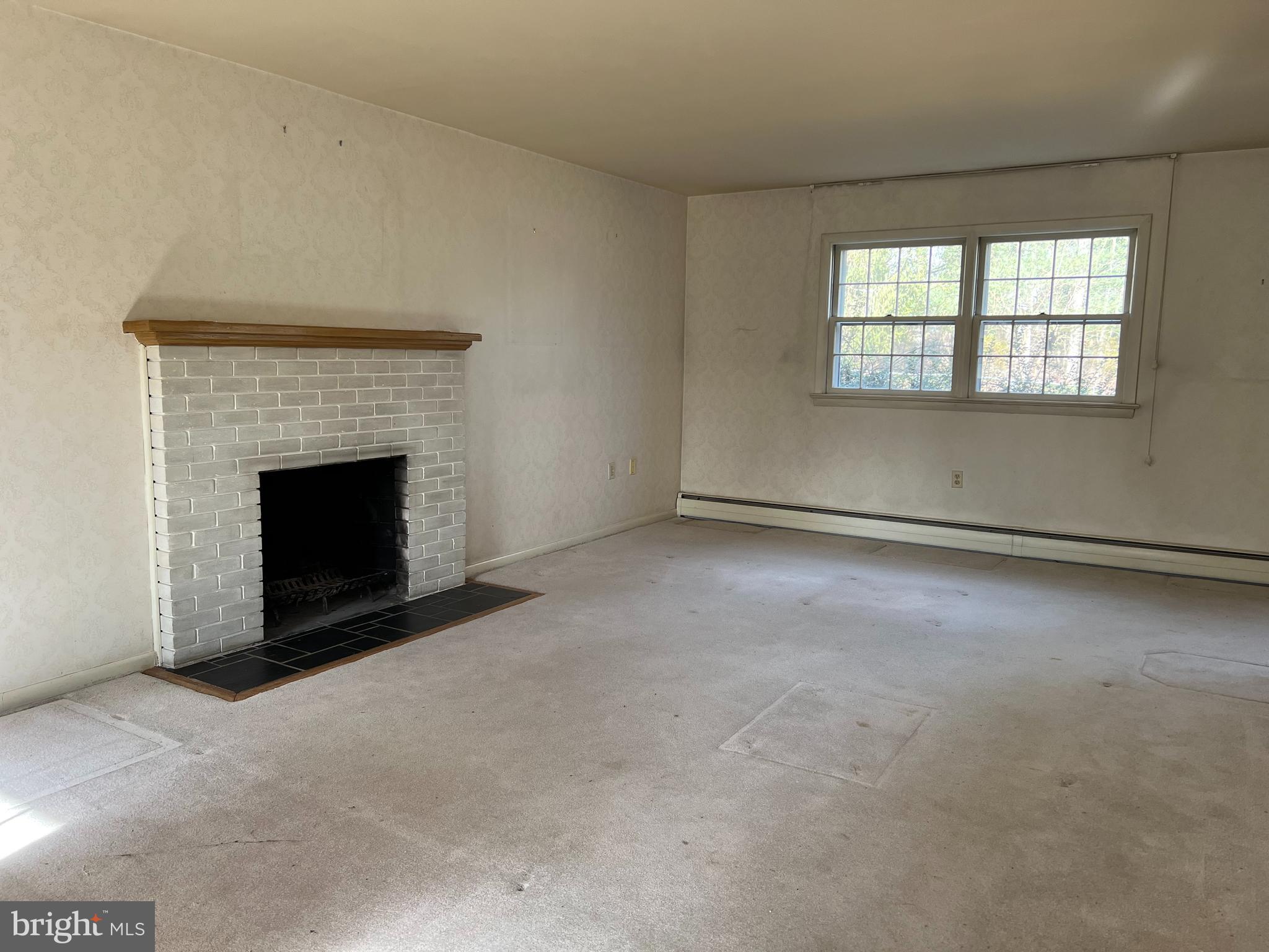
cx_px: 634
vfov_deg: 53.1
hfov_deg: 67.3
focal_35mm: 26
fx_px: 953
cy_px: 476
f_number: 1.5
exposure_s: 1/121
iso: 100
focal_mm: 5.7
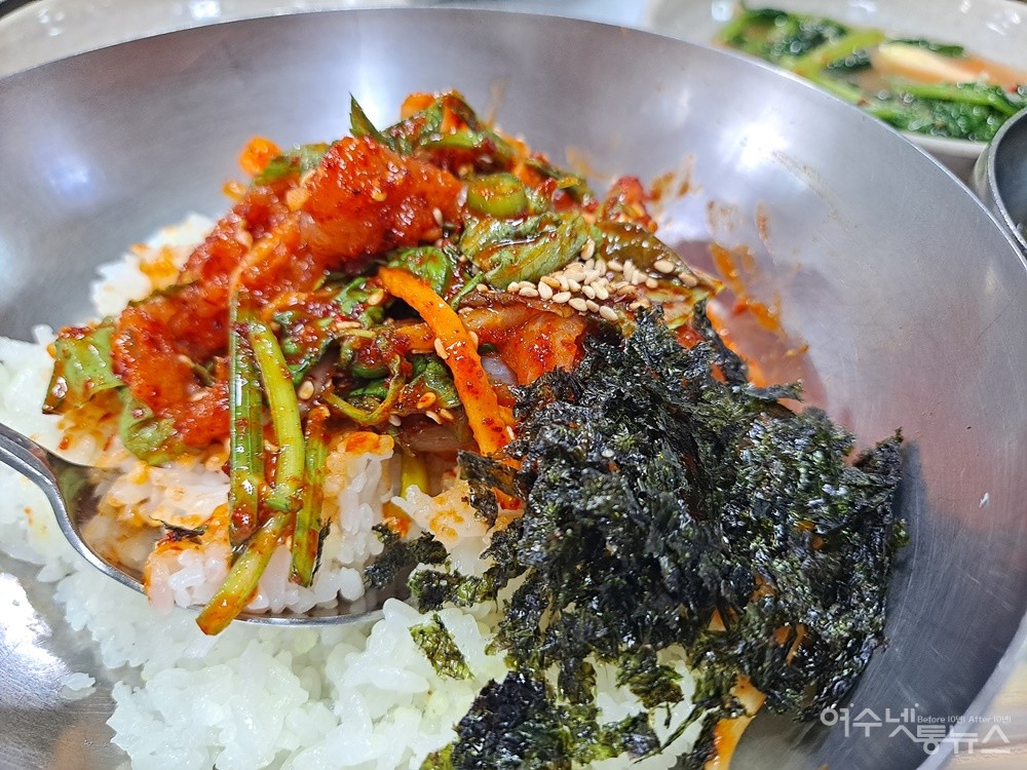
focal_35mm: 24
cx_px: 514
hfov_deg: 71.6
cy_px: 385
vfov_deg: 56.8
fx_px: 712
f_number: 1.8
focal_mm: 5.23
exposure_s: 1/60
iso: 160
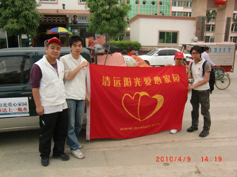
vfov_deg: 48.2
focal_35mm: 29
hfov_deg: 61.7
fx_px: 199
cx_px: 118
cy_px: 88
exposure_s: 1/200
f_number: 3.5
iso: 64
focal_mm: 5.2
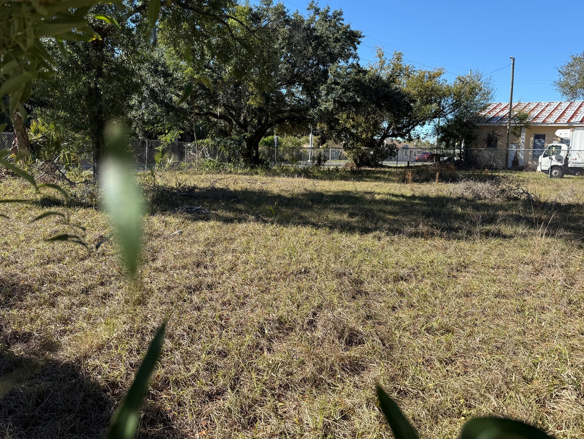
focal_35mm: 28
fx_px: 473
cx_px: 299
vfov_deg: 49.7
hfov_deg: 63.4
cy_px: 196
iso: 80
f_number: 1.78
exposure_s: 1/2232
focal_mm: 6.76
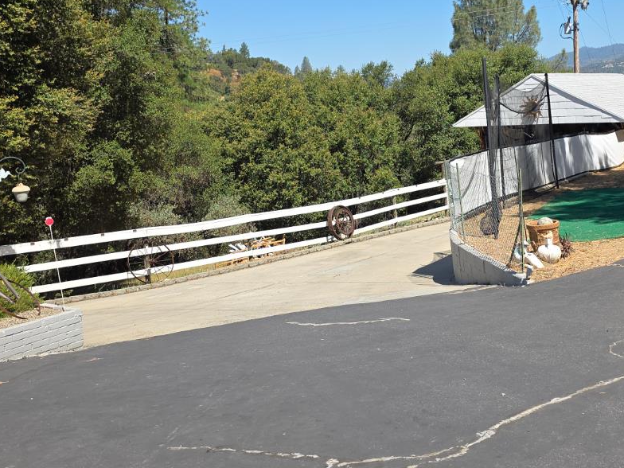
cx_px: 408
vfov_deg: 32.6
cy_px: 152
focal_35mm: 44
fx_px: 793
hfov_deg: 42.5
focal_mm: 6.3
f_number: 1.7
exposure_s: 1/655
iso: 12
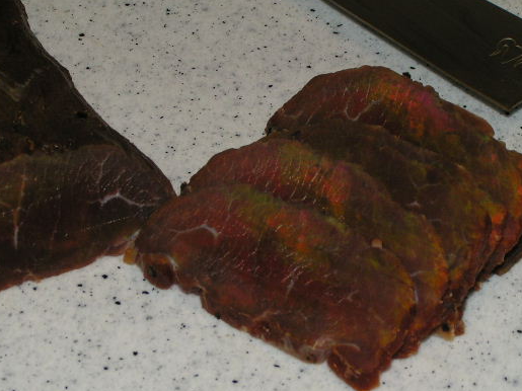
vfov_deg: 12.5
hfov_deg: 16.7
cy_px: 233
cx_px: 216
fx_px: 1779
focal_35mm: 118
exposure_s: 1/100
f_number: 5.6
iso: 100
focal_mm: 14.5
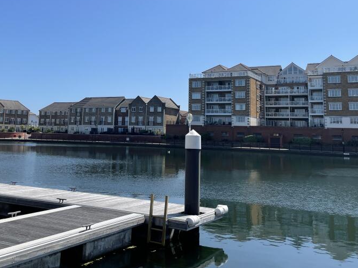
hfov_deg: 46.8
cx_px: 162
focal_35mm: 40
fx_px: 414
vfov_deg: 35.2
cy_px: 70
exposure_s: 1/4831
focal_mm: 4.2
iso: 32
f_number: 1.6
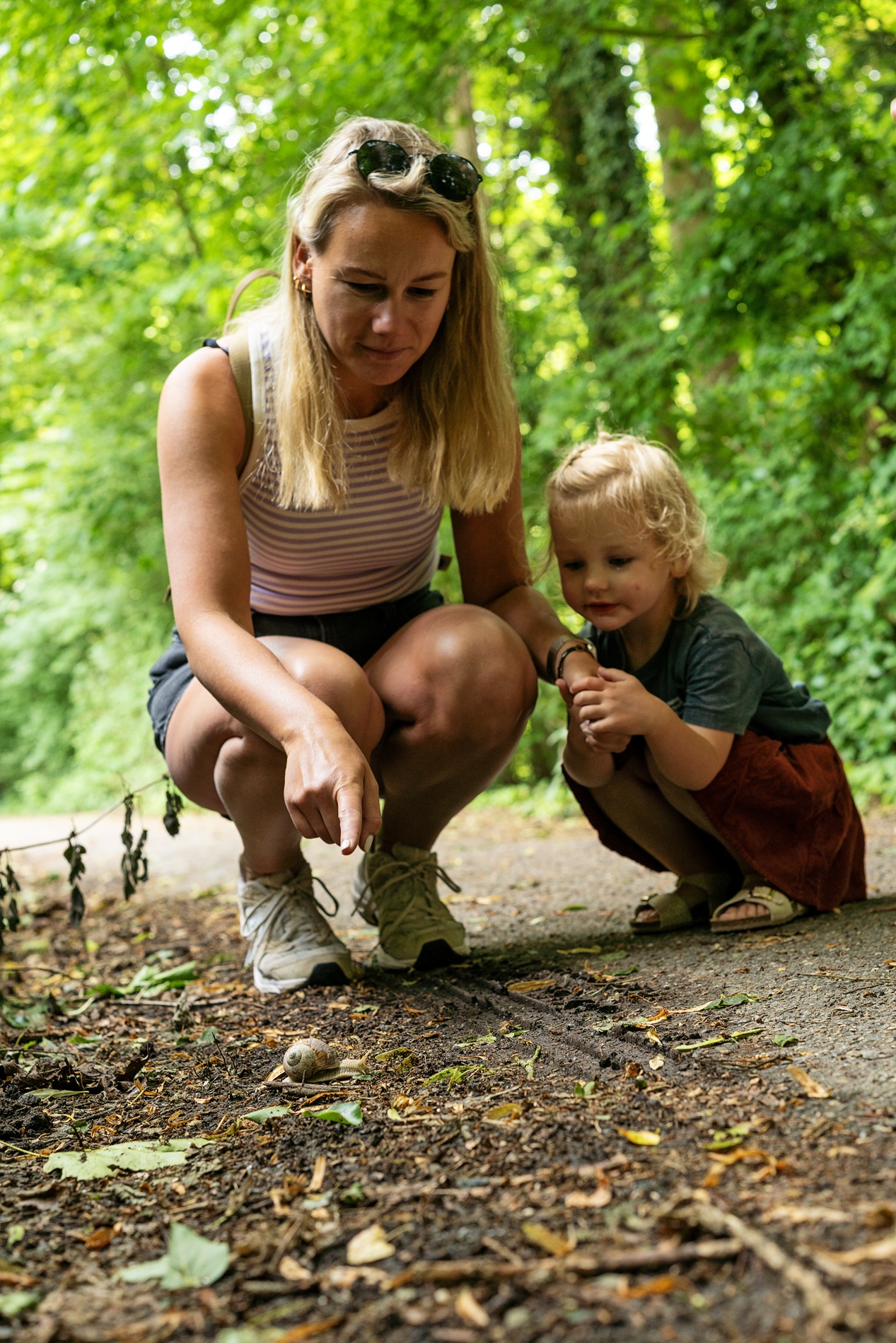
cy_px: 672
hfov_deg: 27.0
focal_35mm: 50
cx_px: 448
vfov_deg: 39.6
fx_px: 1866
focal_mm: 50
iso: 320
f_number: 5
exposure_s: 1/100
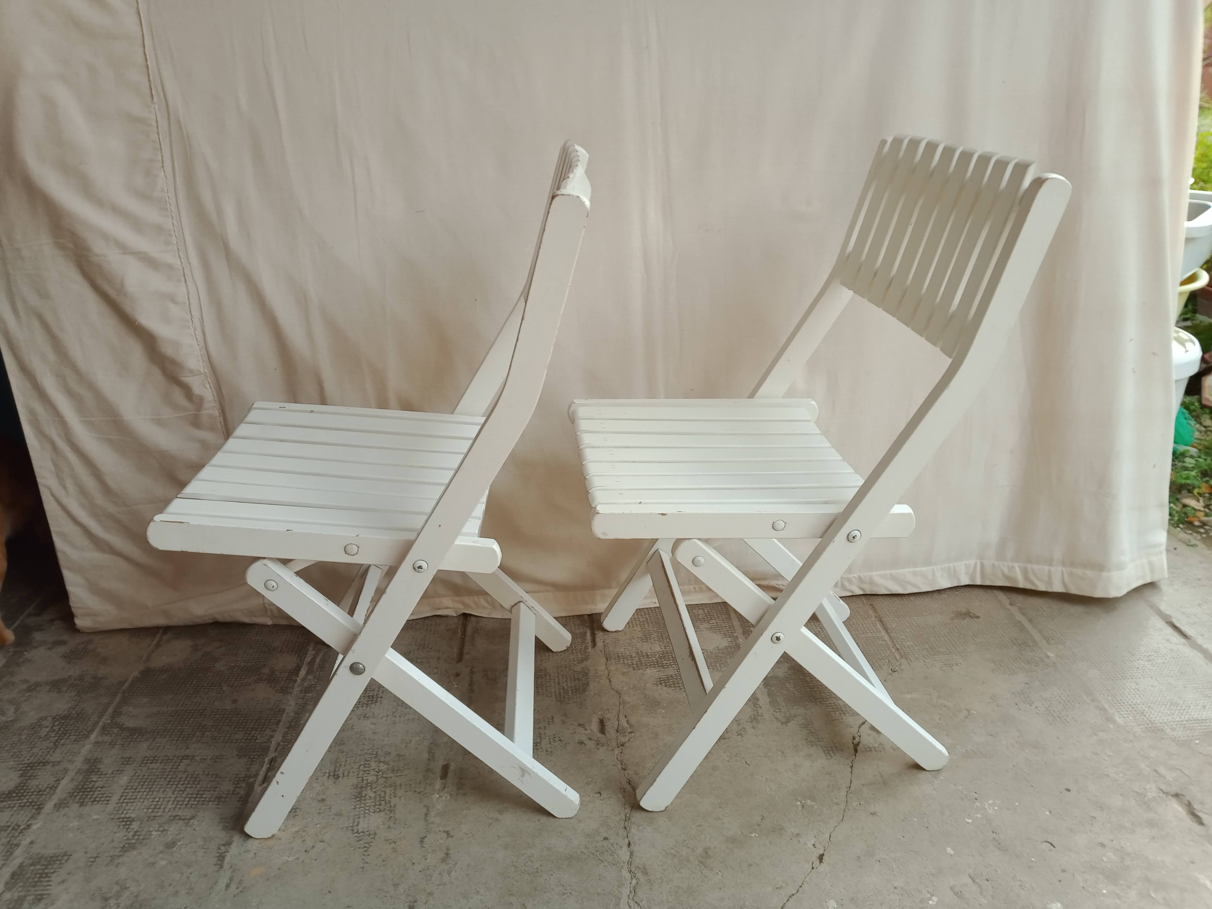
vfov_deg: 51.4
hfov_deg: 65.3
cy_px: 454
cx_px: 606
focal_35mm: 27
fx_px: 945
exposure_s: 1/100
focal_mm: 3.54
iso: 131
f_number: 2
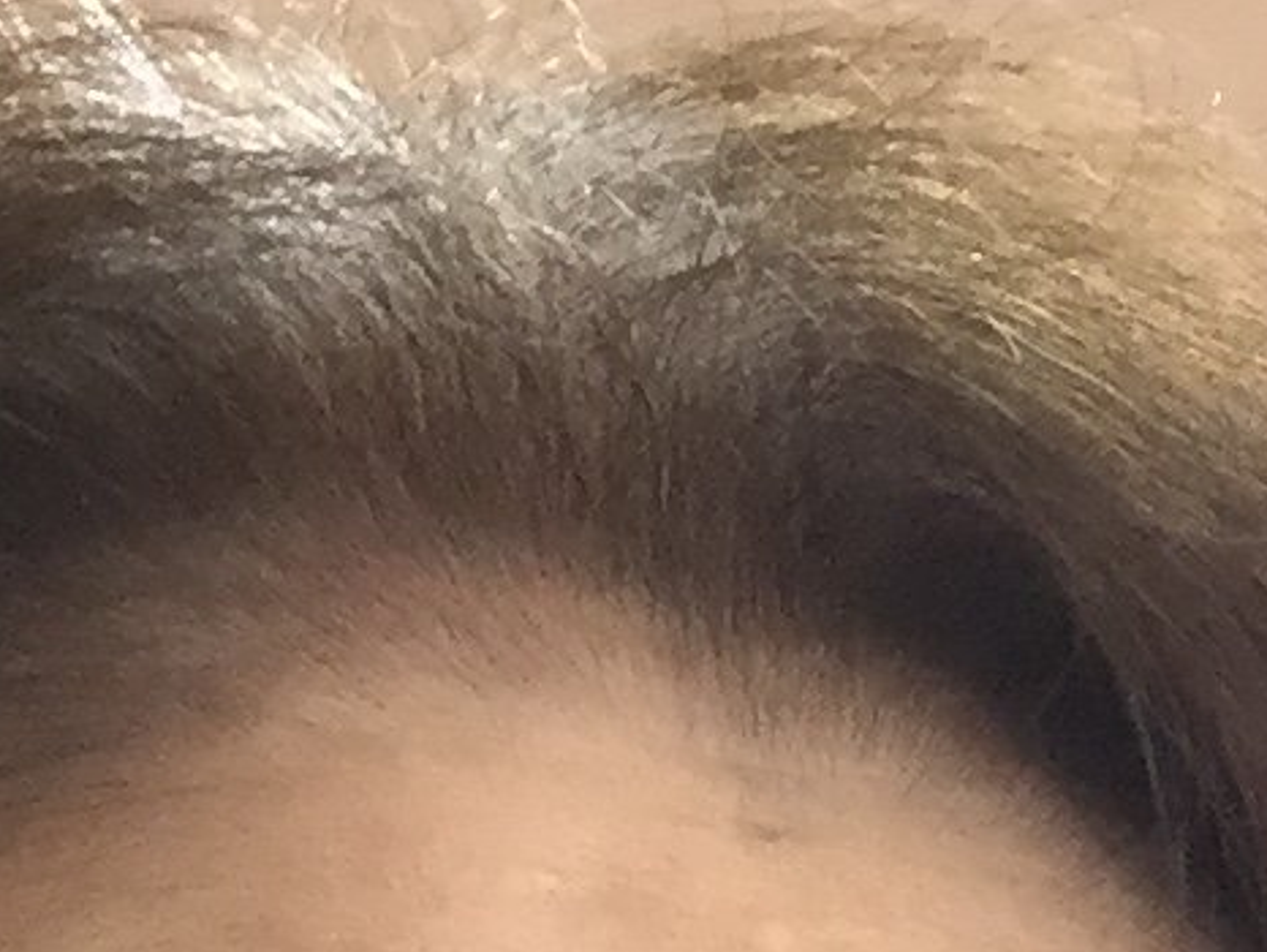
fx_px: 7947
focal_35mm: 217
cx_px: 1411
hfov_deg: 9.0
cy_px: 2935
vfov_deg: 6.3
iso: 64
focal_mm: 3.3
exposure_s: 1/30
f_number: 2.4
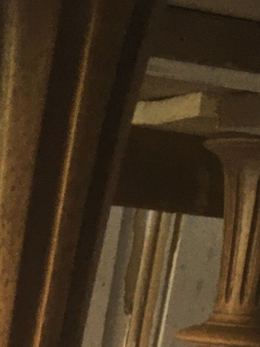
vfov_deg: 12.8
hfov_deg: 11.1
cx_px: -99
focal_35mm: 130
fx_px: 1301
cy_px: 742
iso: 100
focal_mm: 4.15
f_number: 2.2
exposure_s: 1/33
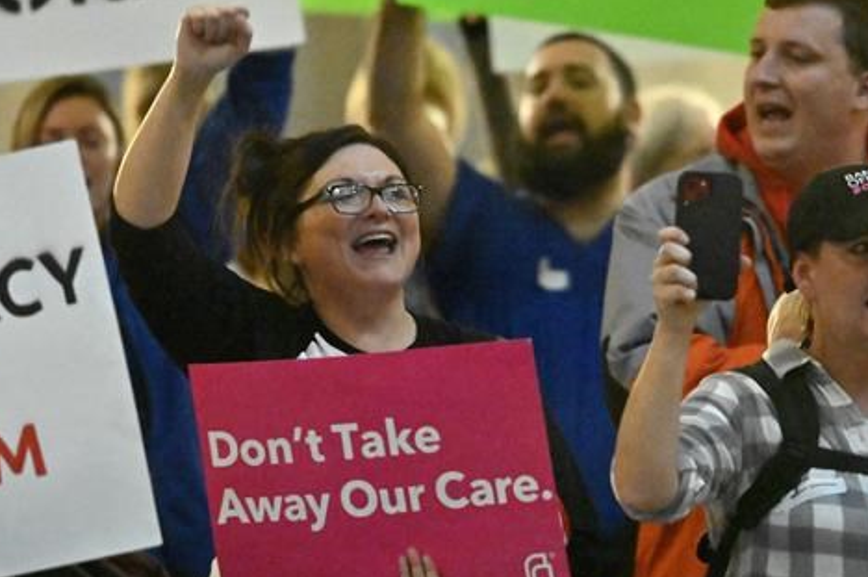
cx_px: 365
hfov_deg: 4.9
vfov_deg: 3.3
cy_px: 245
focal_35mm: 417
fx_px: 10044
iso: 40000
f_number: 4.5
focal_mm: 300
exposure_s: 1/500
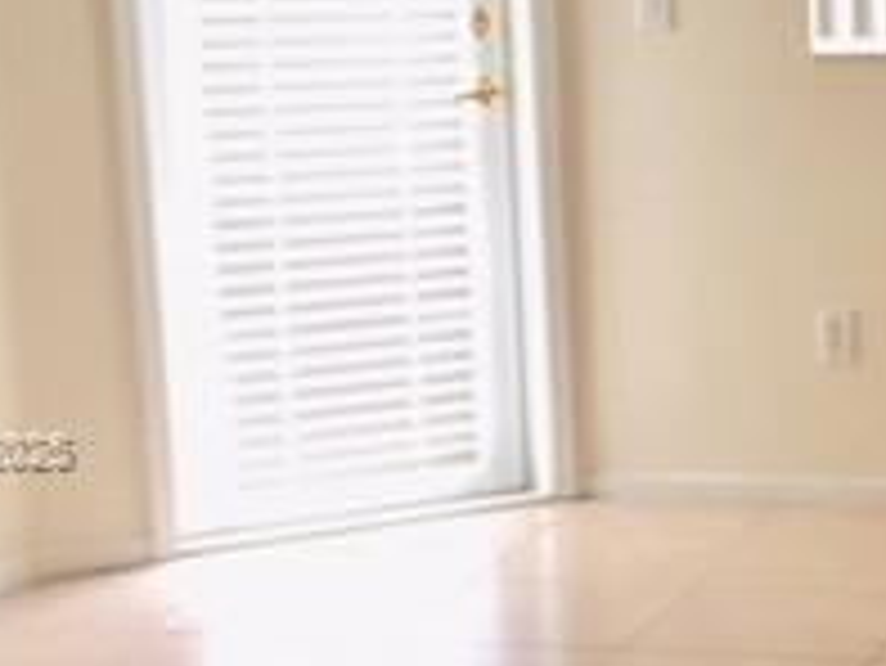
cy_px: 454
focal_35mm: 94
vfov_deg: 15.7
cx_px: 886
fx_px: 2407
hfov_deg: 20.2
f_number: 2.2
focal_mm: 4.15
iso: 100
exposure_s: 1/30
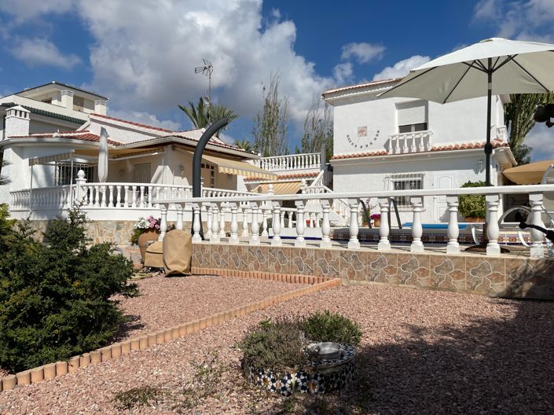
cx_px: 277
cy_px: 208
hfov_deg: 69.4
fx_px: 400
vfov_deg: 54.8
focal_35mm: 25
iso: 32
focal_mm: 5.1
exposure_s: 1/10989
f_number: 1.6
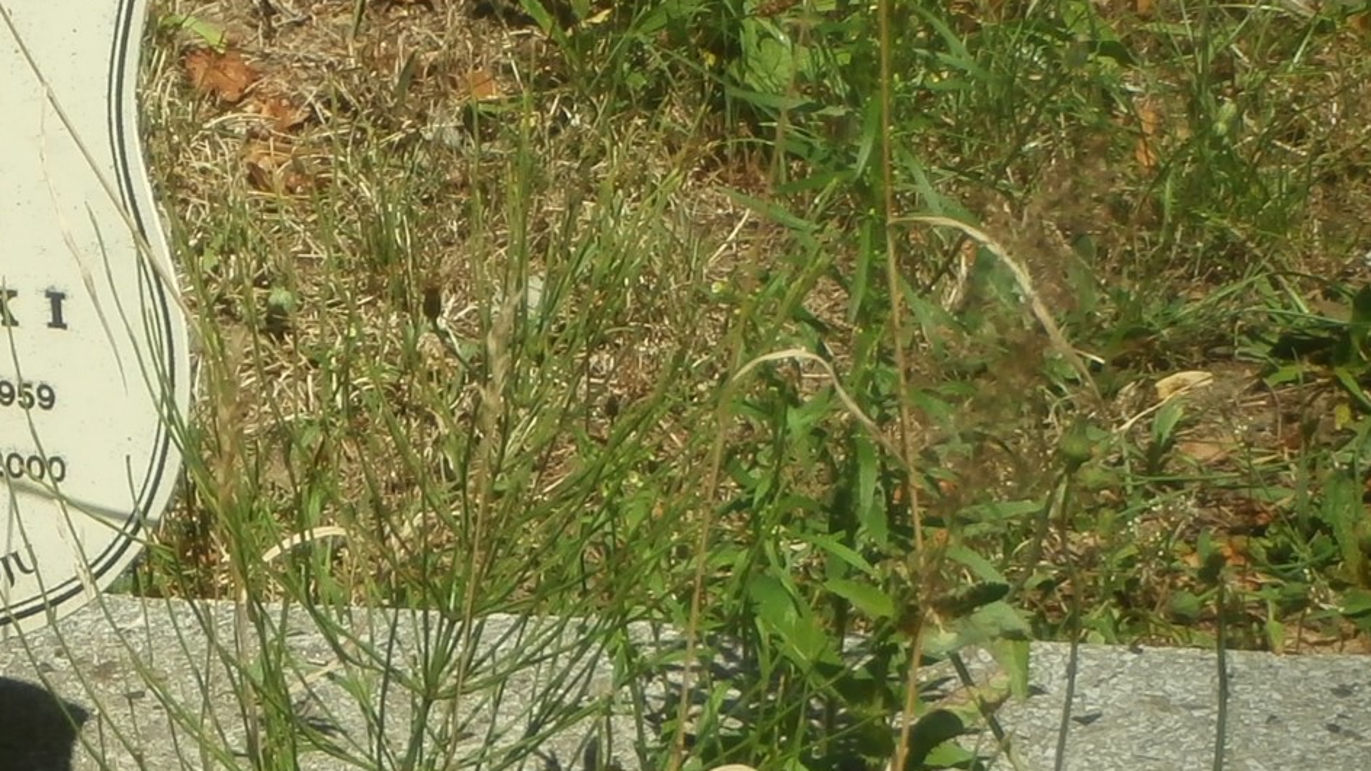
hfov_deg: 10.8
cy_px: 116
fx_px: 7162
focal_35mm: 197
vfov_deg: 6.2
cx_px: -160
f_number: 4.5
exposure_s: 1/800
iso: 100
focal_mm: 10.11
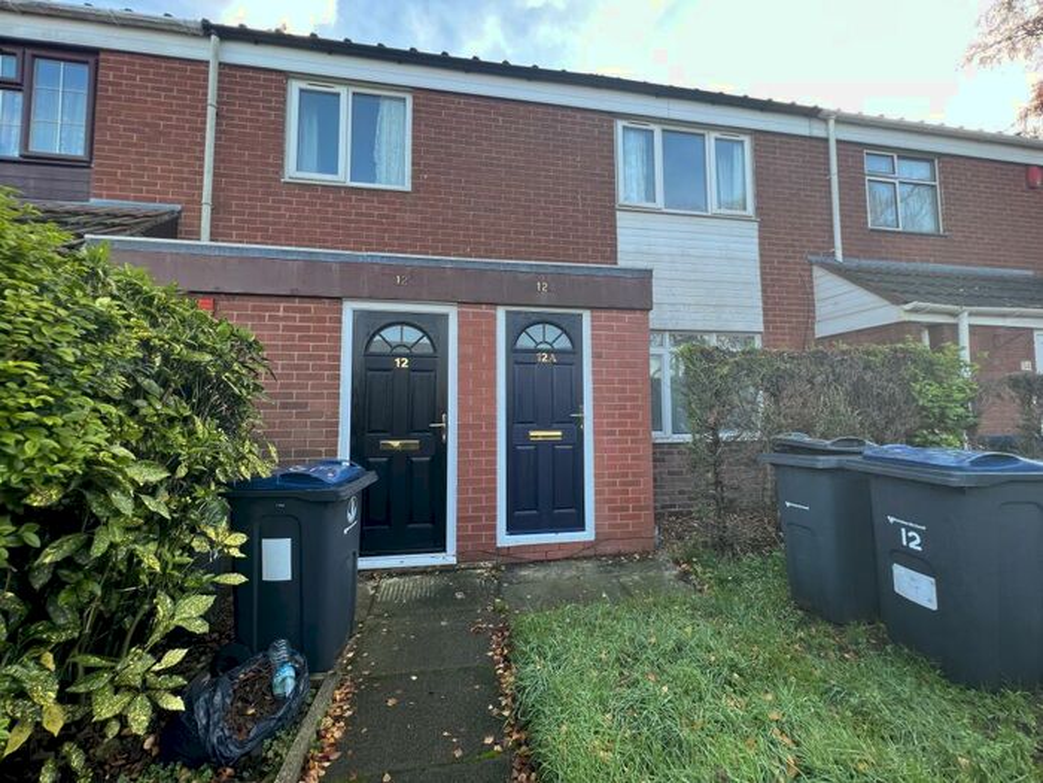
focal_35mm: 13
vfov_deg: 89.9
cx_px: 522
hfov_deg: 106.2
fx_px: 392
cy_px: 392
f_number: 1.8
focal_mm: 1.57
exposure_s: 1/99
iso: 32
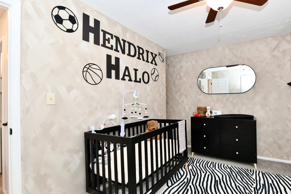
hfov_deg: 92.9
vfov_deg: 70.3
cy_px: 105
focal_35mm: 17
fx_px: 137
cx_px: 161
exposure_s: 1/60
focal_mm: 14
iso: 1000
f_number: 7.1
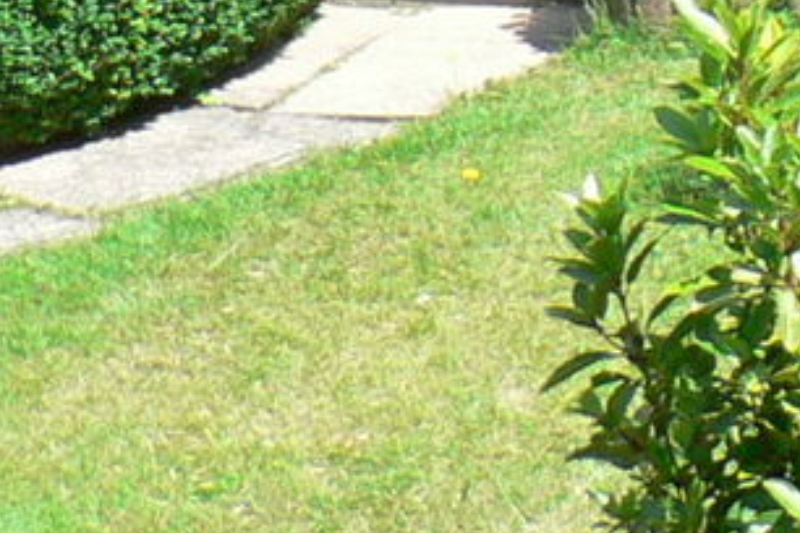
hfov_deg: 9.8
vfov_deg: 6.6
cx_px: 1590
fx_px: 4355
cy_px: -852
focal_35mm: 196
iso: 100
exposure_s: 1/250
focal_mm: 6
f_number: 4.5
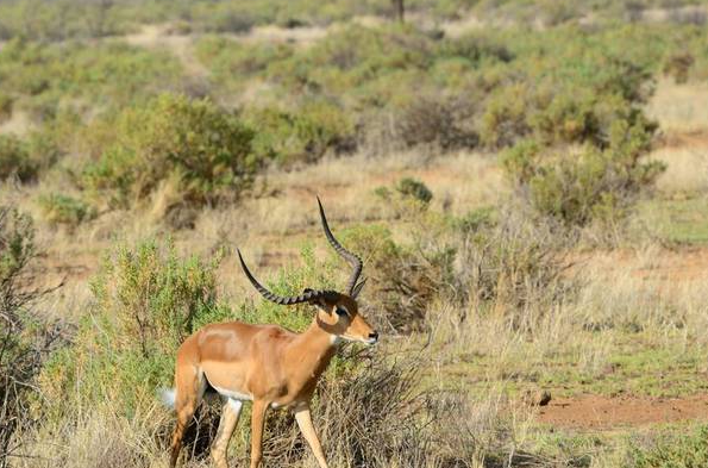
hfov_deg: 4.5
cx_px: 362
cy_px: 257
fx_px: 9001
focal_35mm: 459
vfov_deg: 3.0
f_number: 8
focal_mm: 260
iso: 160
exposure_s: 1/250
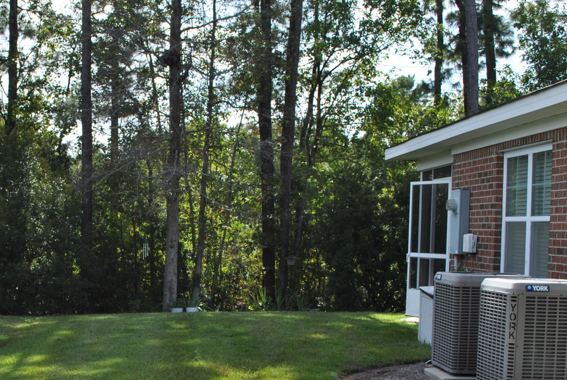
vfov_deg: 22.7
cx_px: 145
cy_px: 306
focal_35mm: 59
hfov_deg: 33.3
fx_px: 930
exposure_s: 1/200
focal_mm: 22
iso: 100
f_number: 7.1
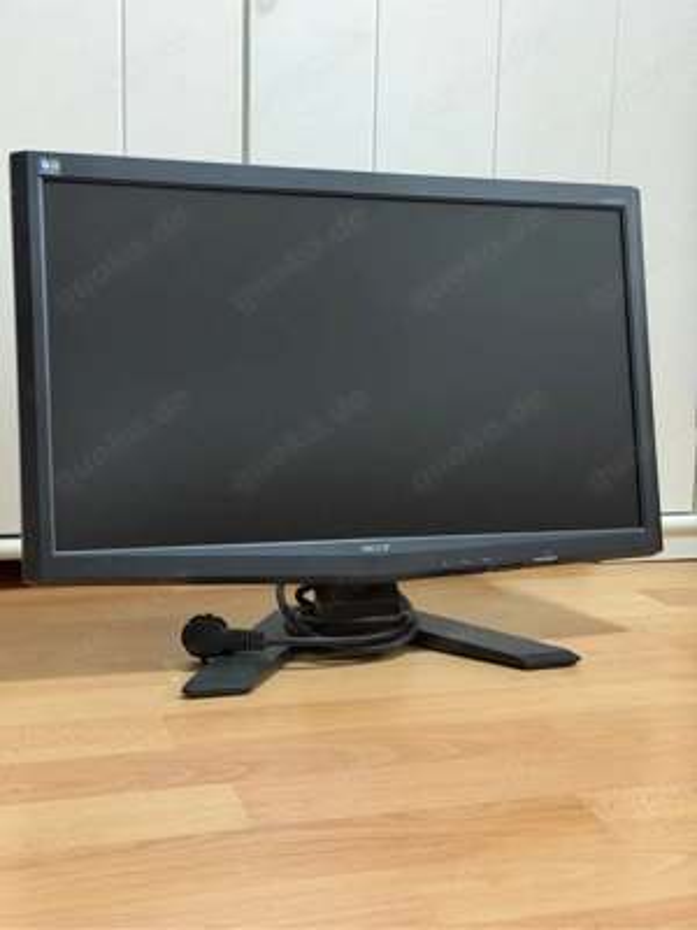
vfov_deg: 39.7
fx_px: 1289
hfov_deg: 30.3
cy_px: 465
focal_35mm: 48
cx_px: 348
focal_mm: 6.76
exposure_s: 1/29
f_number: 1.78
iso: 800
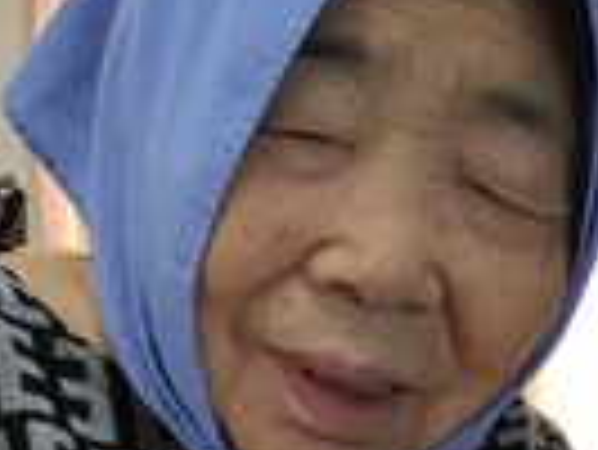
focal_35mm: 93
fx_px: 1608
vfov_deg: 15.5
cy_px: 504
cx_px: 427
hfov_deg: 20.9
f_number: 2.4
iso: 40
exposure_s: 1/30
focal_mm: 3.3
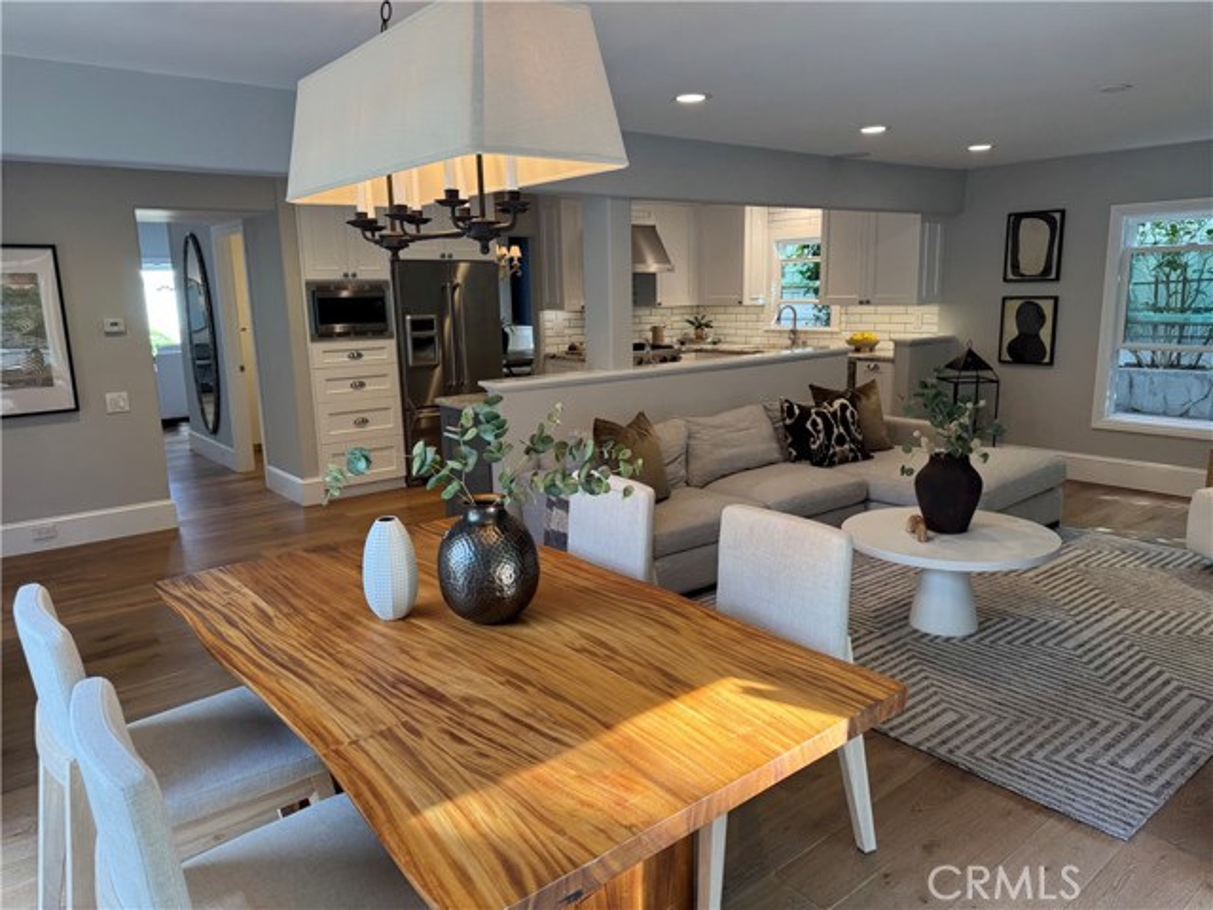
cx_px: 606
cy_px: 455
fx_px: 841
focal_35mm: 24
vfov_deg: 56.8
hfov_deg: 71.6
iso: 80
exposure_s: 1/120
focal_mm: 6.76
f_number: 1.78
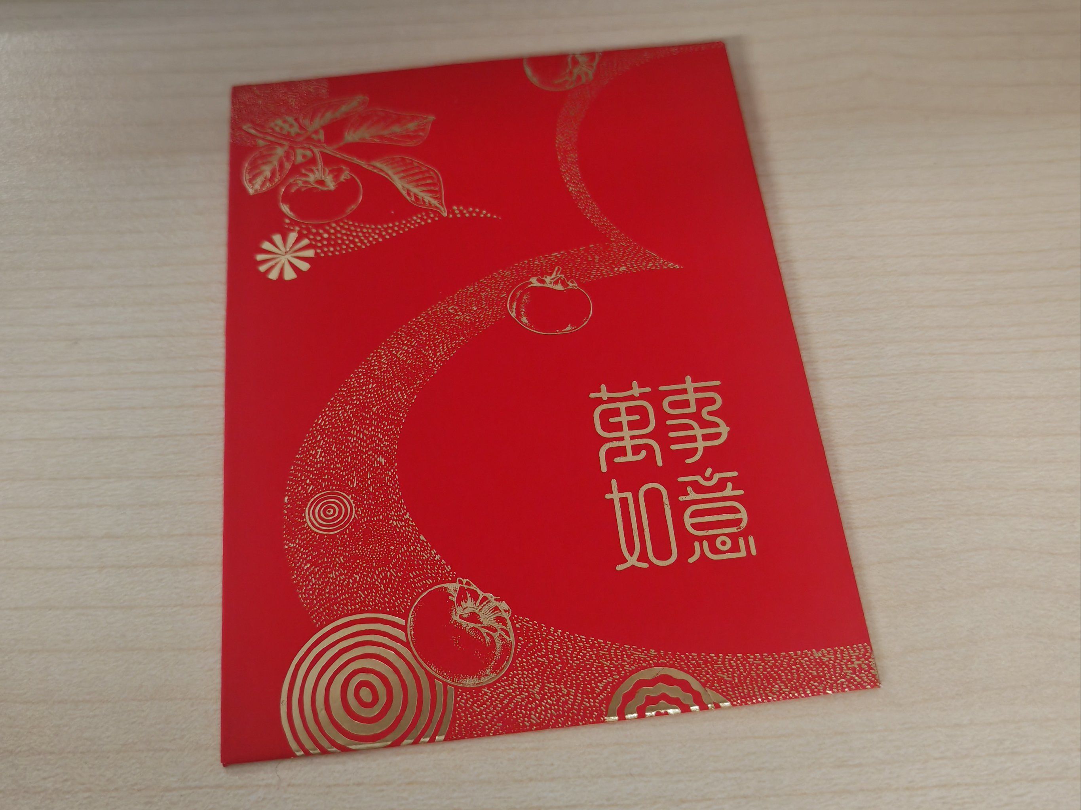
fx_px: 968
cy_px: 405
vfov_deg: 45.4
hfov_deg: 58.4
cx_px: 540
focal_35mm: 31
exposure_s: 1/100
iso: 800
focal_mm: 5.52
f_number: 1.9
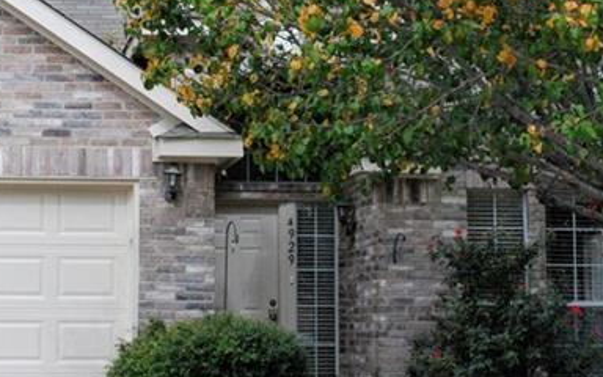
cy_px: 116
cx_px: 203
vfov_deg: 13.3
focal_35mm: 98
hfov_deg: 21.1
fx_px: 1611
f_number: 9
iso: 800
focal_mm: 24
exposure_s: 1/1250
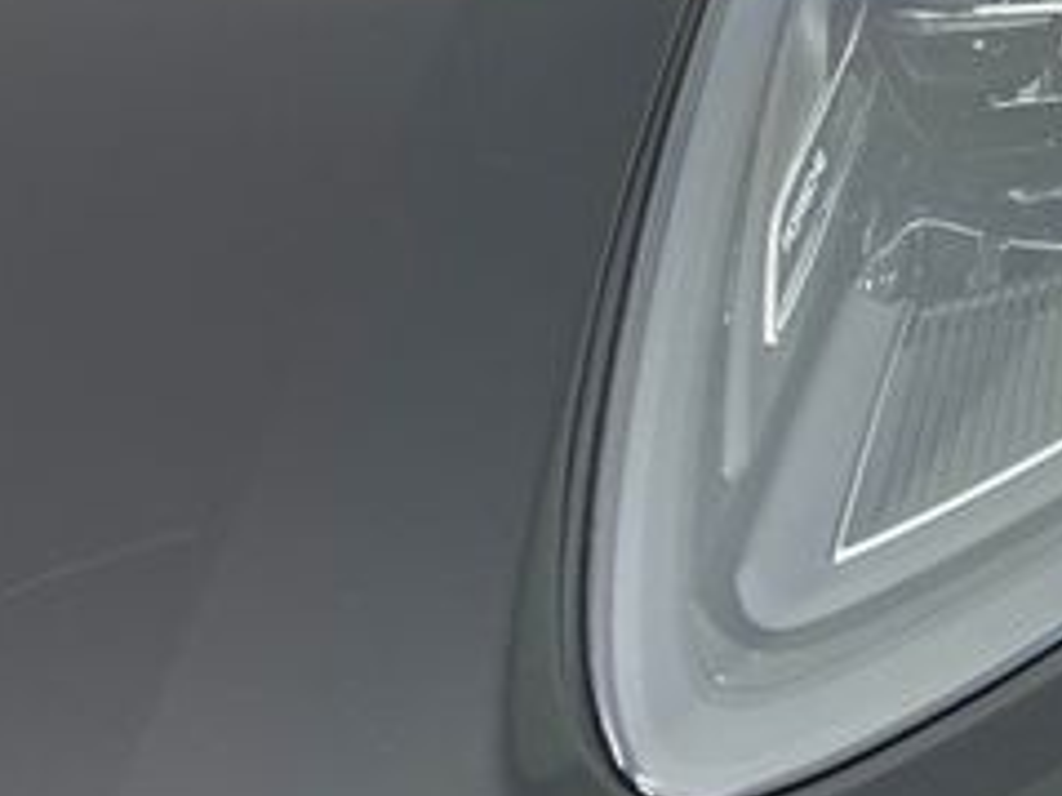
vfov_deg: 19.4
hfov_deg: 24.9
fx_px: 2300
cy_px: 147
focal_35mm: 75
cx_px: 1044
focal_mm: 3.99
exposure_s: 1/120
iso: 25
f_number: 1.8
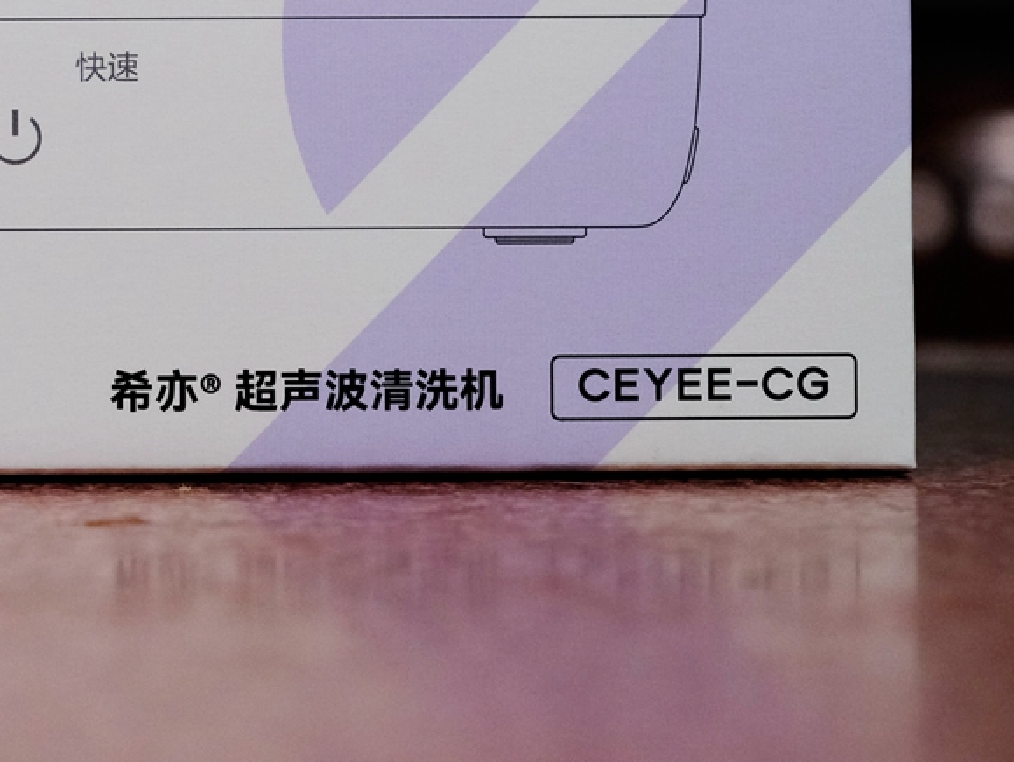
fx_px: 3283
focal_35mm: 112
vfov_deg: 13.1
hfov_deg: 17.1
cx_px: -26
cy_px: 81
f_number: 3.6
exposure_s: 1/210
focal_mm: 33.2
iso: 1600
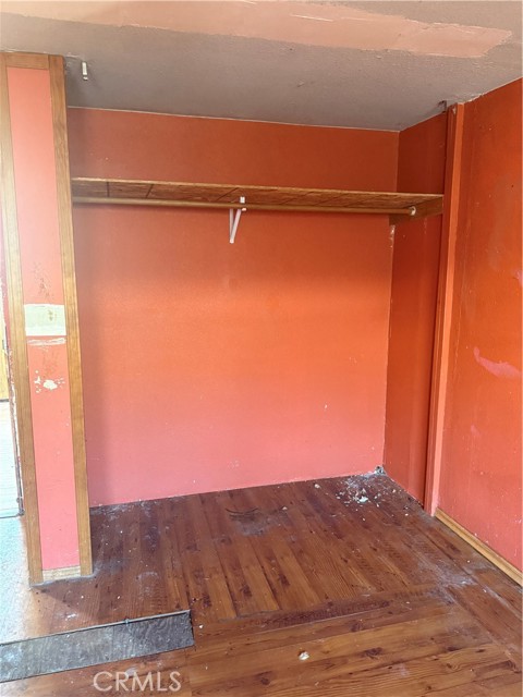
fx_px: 483
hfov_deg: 56.8
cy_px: 348
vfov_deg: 71.6
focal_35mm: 24
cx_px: 262
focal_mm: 6.76
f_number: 1.78
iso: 800
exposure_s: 1/52
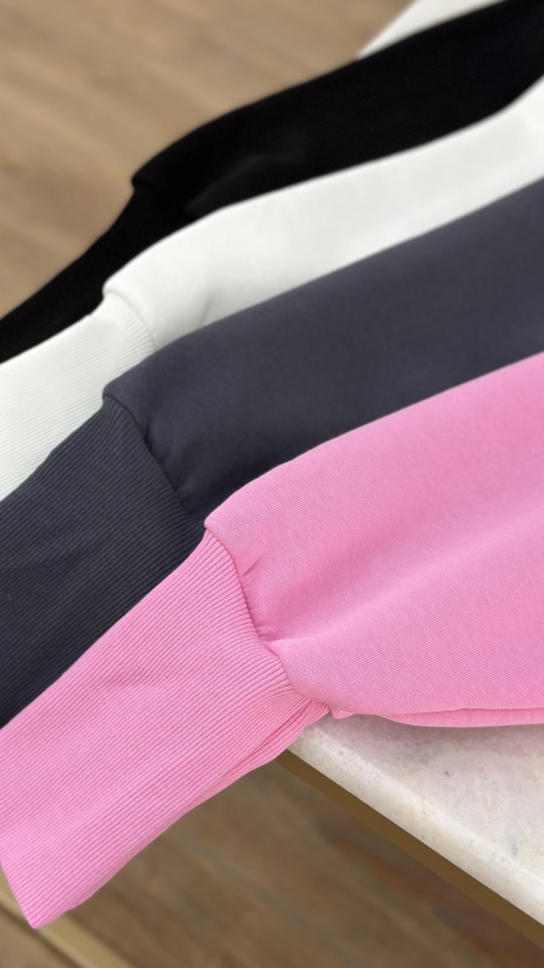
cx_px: 163
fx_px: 1437
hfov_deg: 21.3
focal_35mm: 56
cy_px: 489
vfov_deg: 37.2
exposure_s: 1/141
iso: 80
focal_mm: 6.86
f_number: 1.78
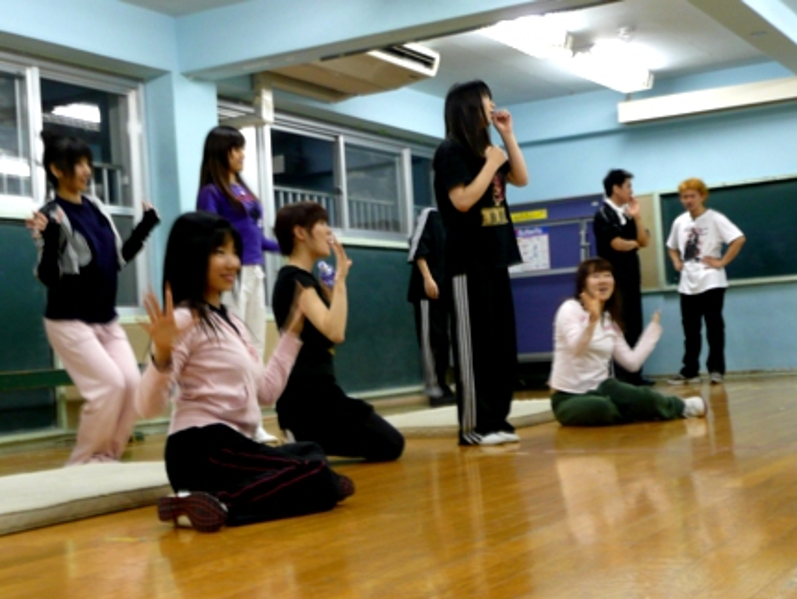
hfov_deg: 34.9
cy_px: 300
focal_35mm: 55
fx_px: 1267
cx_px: 398
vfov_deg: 26.6
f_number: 4.3
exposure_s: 1/8
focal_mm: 9.1
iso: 200
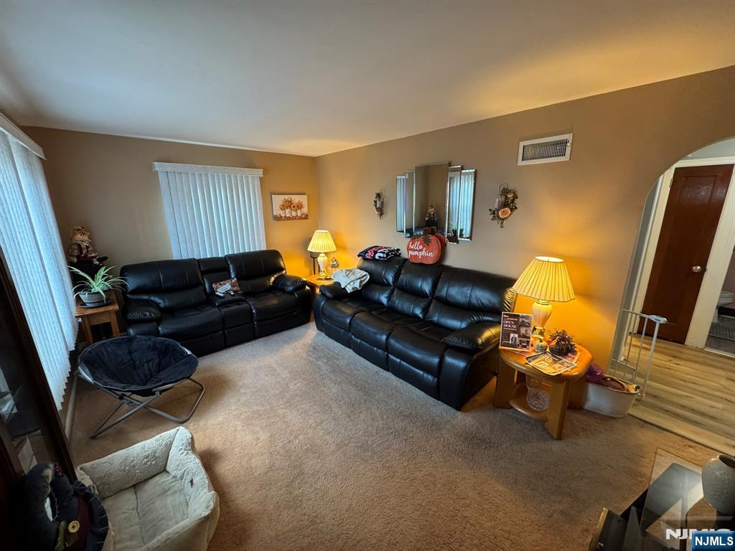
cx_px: 368
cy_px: 276
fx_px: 297
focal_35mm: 14
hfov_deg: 102.1
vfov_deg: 85.7
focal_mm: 2.22
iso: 320
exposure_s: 1/60
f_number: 2.2
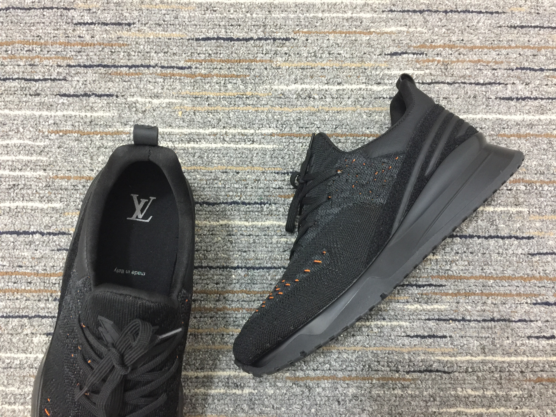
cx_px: 278
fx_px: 466
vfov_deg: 48.2
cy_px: 208
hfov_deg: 61.7
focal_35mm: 29
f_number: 2.2
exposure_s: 1/10
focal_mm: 4.15
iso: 100
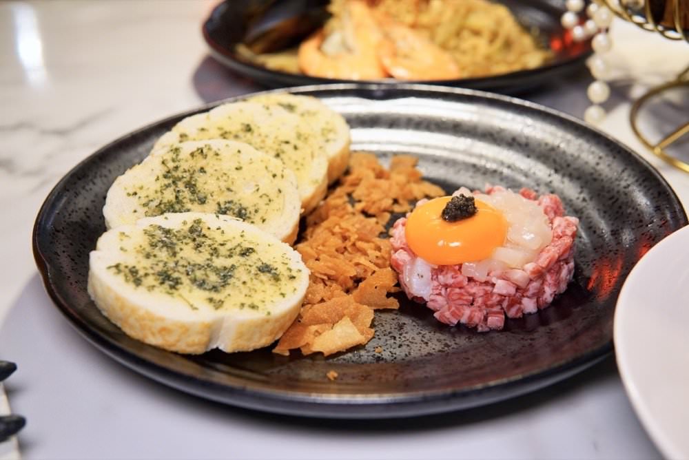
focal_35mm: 45
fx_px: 862
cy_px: 230
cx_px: 344
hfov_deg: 43.6
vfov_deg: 29.9
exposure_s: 1/60
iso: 500
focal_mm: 30
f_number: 4
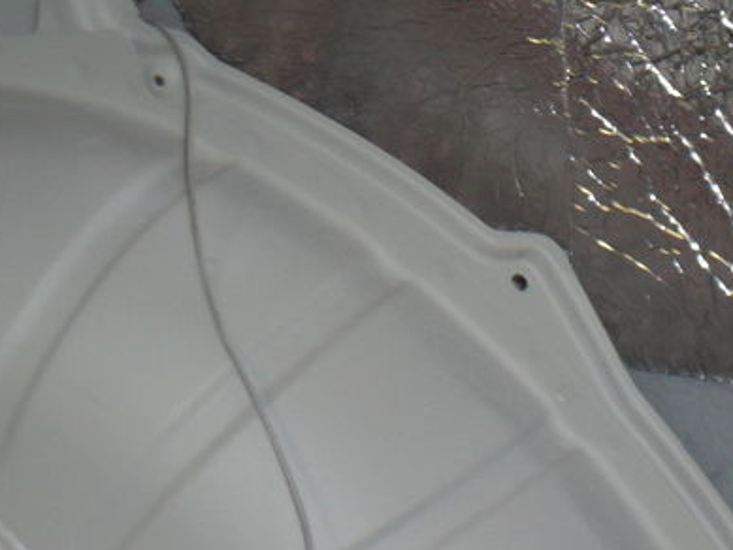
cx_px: 514
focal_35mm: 130
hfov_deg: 15.1
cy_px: 115
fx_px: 2754
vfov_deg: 11.4
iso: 200
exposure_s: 1/30
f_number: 4.6
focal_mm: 13.9
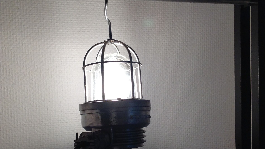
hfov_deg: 39.9
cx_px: 131
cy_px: 102
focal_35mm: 52
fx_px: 365
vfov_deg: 22.9
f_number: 2.4
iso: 100
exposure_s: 1/120
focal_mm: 4.28
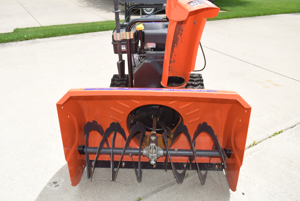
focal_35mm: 33
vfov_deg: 40.0
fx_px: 275
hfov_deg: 57.2
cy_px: 100
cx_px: 150
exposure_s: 1/200
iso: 100
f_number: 6.3
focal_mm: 22
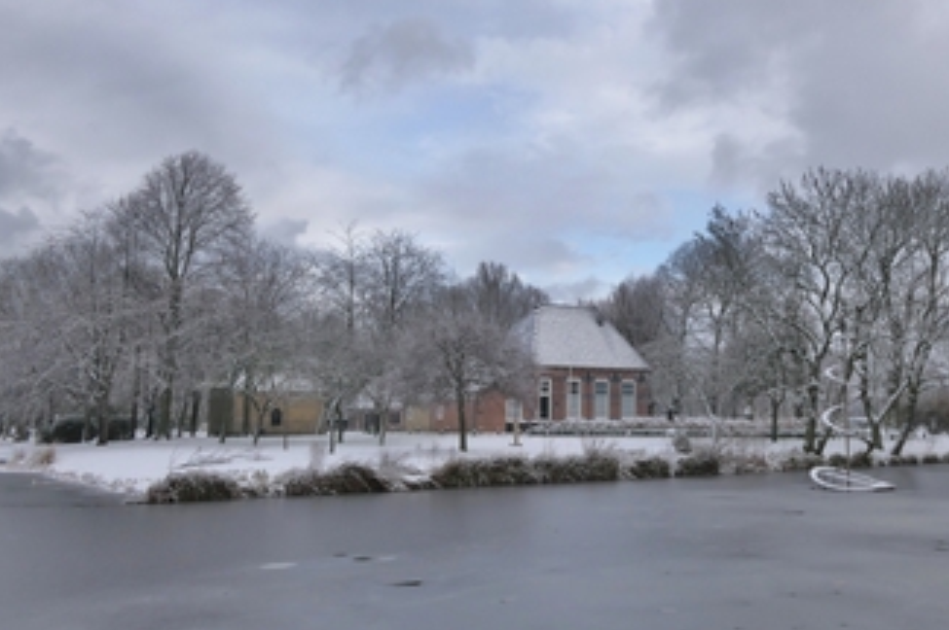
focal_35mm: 34
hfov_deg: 55.1
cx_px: 599
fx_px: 895
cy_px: 309
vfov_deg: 38.8
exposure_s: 1/80
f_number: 11
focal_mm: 8.8
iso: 125
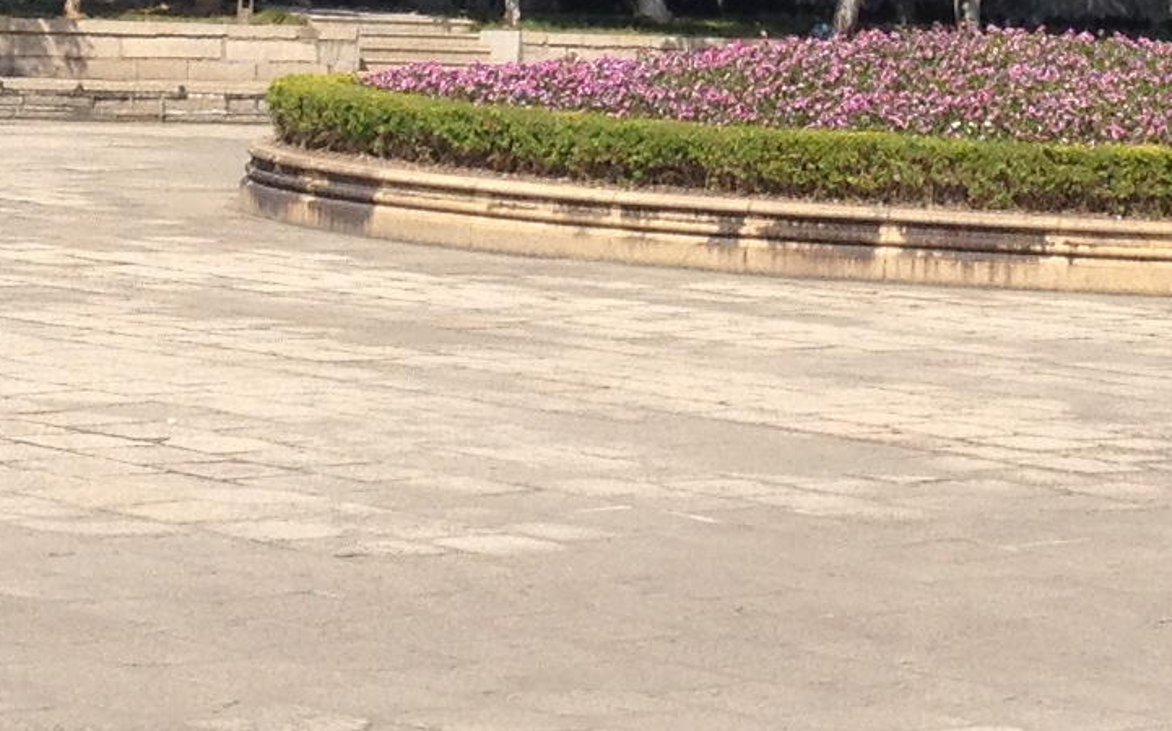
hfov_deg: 12.4
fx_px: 5364
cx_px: 847
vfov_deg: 7.7
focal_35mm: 168
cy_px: -242
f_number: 2.4
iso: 50
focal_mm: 4.28
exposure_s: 1/2304
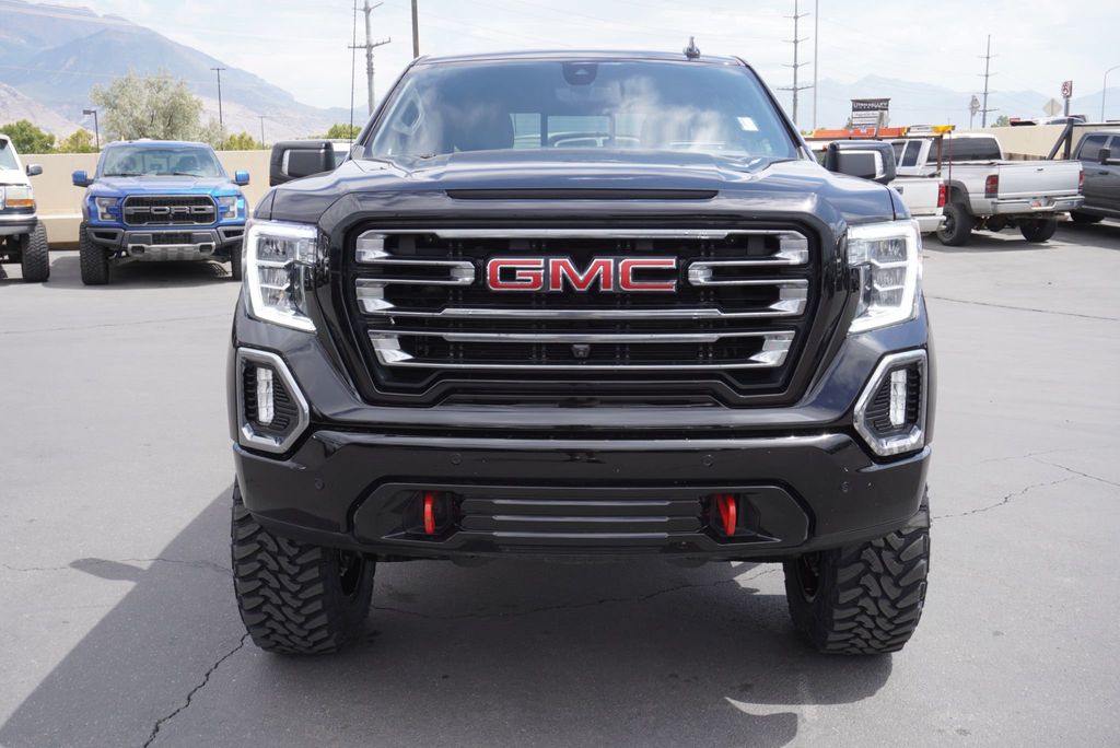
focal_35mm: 36
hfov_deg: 53.1
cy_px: 374
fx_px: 1121
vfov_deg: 36.9
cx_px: 560
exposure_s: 1/160
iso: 100
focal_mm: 24
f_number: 7.1
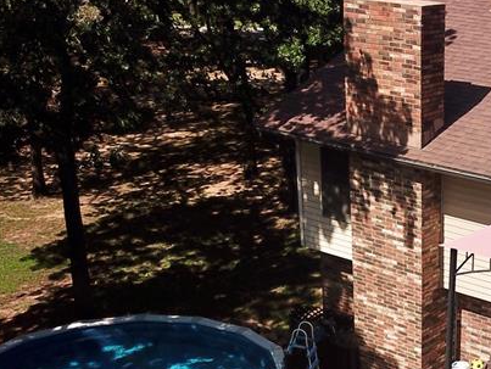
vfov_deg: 21.7
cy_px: 346
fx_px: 937
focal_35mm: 66
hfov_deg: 27.8
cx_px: 484
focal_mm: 4.7
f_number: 2.2
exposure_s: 1/1546
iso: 100
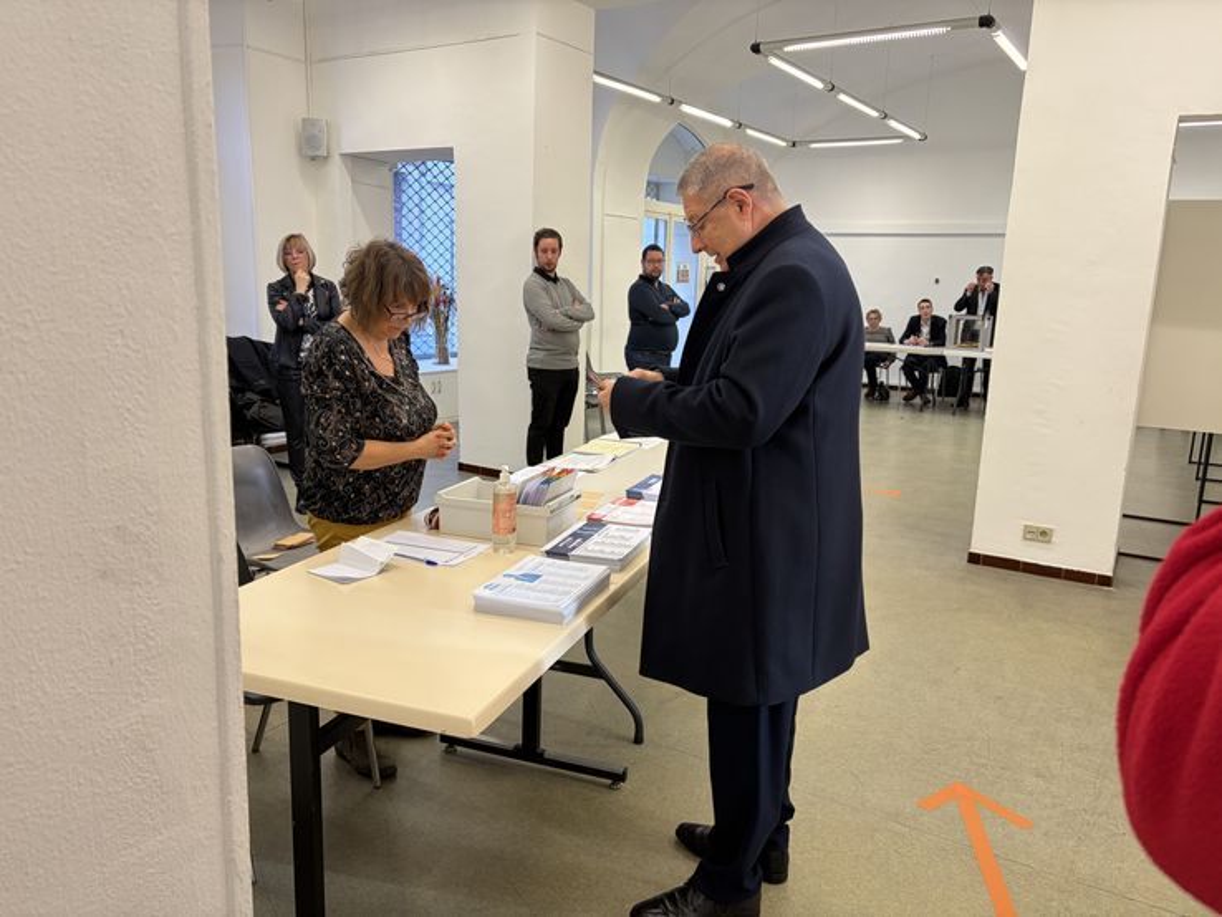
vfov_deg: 53.1
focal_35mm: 26
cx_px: 611
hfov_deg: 67.3
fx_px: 918
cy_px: 458
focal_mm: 5.96
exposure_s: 1/50
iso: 100
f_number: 1.6
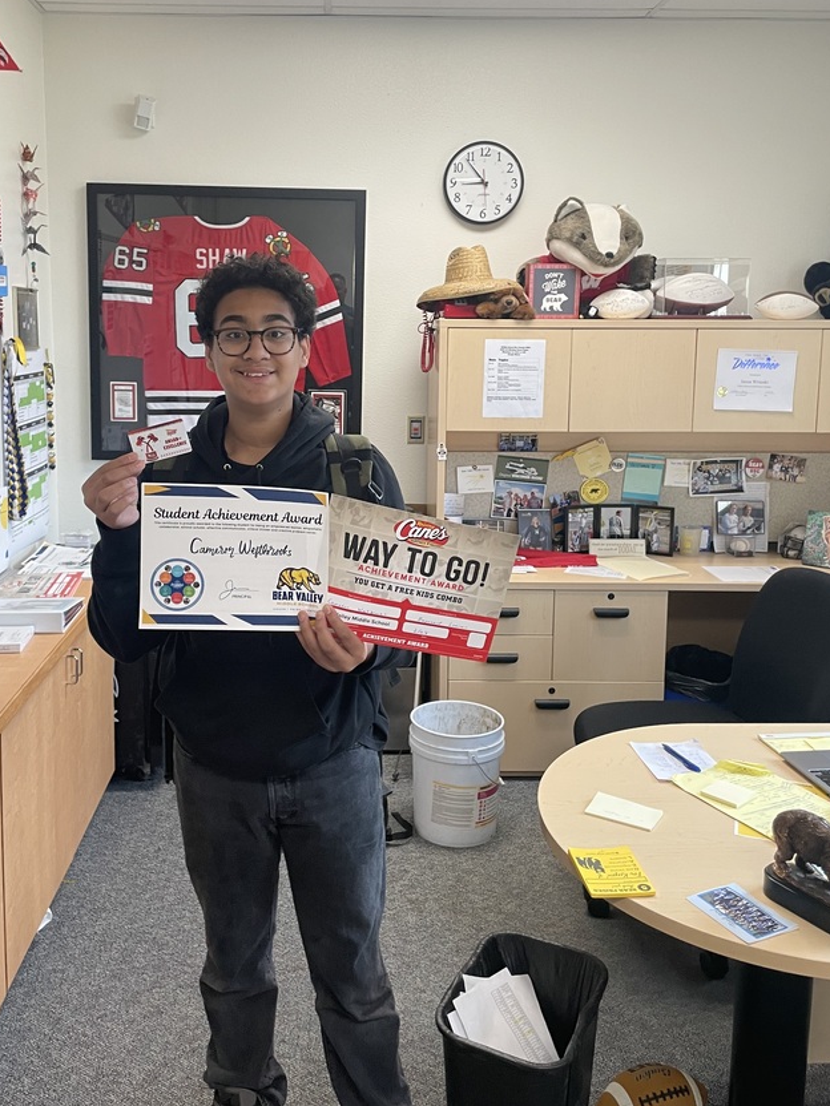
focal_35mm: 32
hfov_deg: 44.0
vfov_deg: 56.4
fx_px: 1023
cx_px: 337
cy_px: 449
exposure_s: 1/60
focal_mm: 4.2
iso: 125
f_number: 1.6
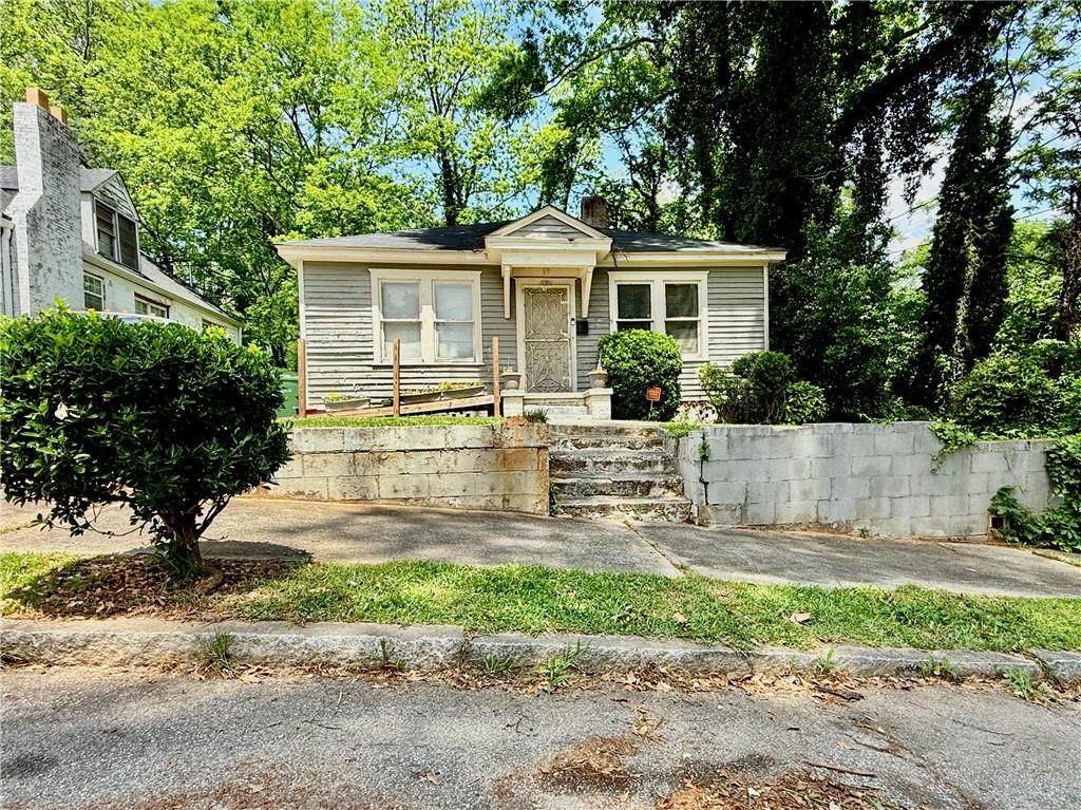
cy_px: 405
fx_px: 437
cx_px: 540
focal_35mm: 14
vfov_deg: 85.6
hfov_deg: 102.1
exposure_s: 1/760
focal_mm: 2.22
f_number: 2.2
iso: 50
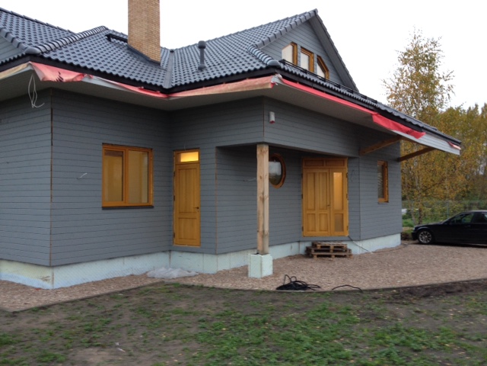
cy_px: 183
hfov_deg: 52.6
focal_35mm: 35
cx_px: 244
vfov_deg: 40.7
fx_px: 492
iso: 64
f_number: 2.4
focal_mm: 4.28
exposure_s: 1/20
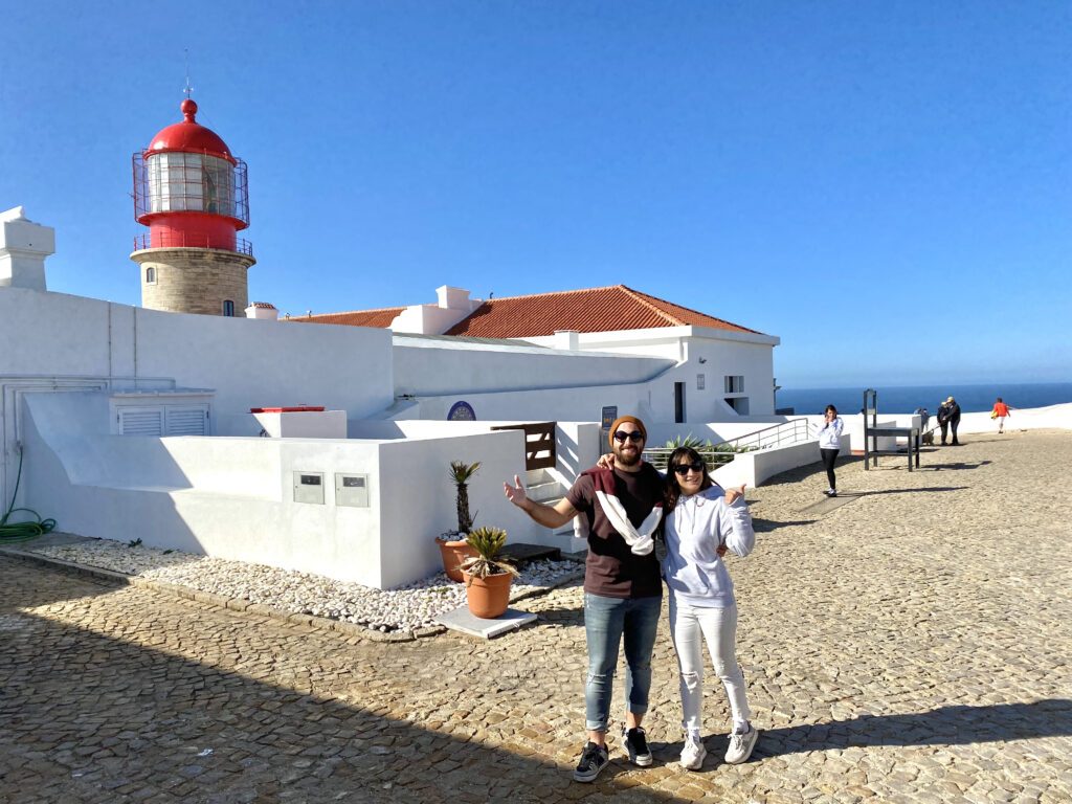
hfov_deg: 67.3
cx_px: 536
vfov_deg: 53.1
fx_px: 805
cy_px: 402
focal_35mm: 26
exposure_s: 1/4115
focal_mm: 4.25
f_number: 1.8
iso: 32
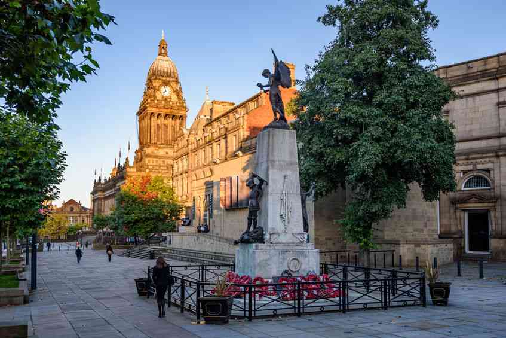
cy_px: 169
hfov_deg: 54.4
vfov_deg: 37.9
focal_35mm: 35
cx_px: 253
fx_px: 492
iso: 200
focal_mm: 35
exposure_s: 1/160
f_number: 8
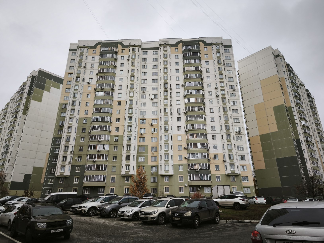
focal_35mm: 23
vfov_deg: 58.9
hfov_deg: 73.9
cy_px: 122
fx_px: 215
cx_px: 162
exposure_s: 1/725
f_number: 1.7
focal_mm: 5.35
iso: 80
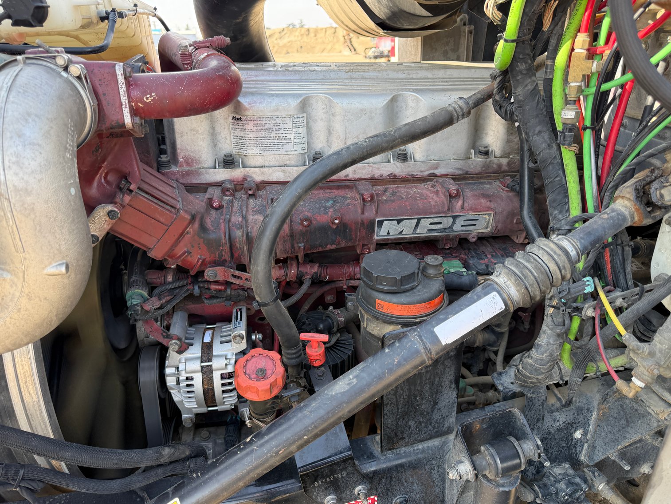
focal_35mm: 24
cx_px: 336
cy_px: 252
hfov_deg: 71.6
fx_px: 465
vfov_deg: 56.8
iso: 100
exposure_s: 1/360
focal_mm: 6.76
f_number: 1.78
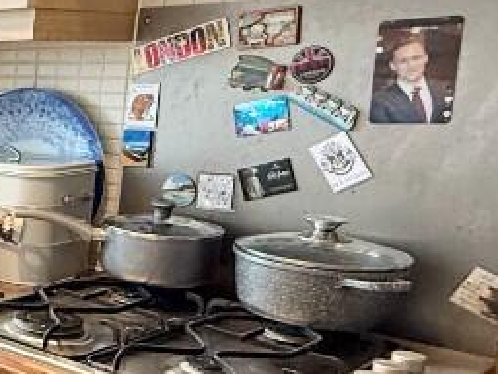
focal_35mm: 56
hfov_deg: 25.7
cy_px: 257
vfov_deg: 25.9
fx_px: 806
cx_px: -247
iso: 400
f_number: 2.2
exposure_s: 1/73
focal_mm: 2.22
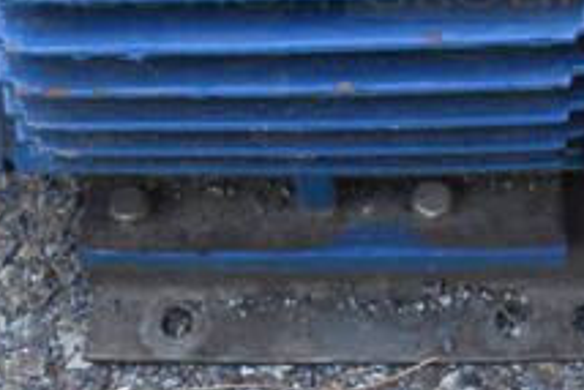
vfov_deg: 16.7
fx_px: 1250
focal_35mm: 77
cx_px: 314
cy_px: -125
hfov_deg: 26.3
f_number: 5.6
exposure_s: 1/125
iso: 250
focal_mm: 18
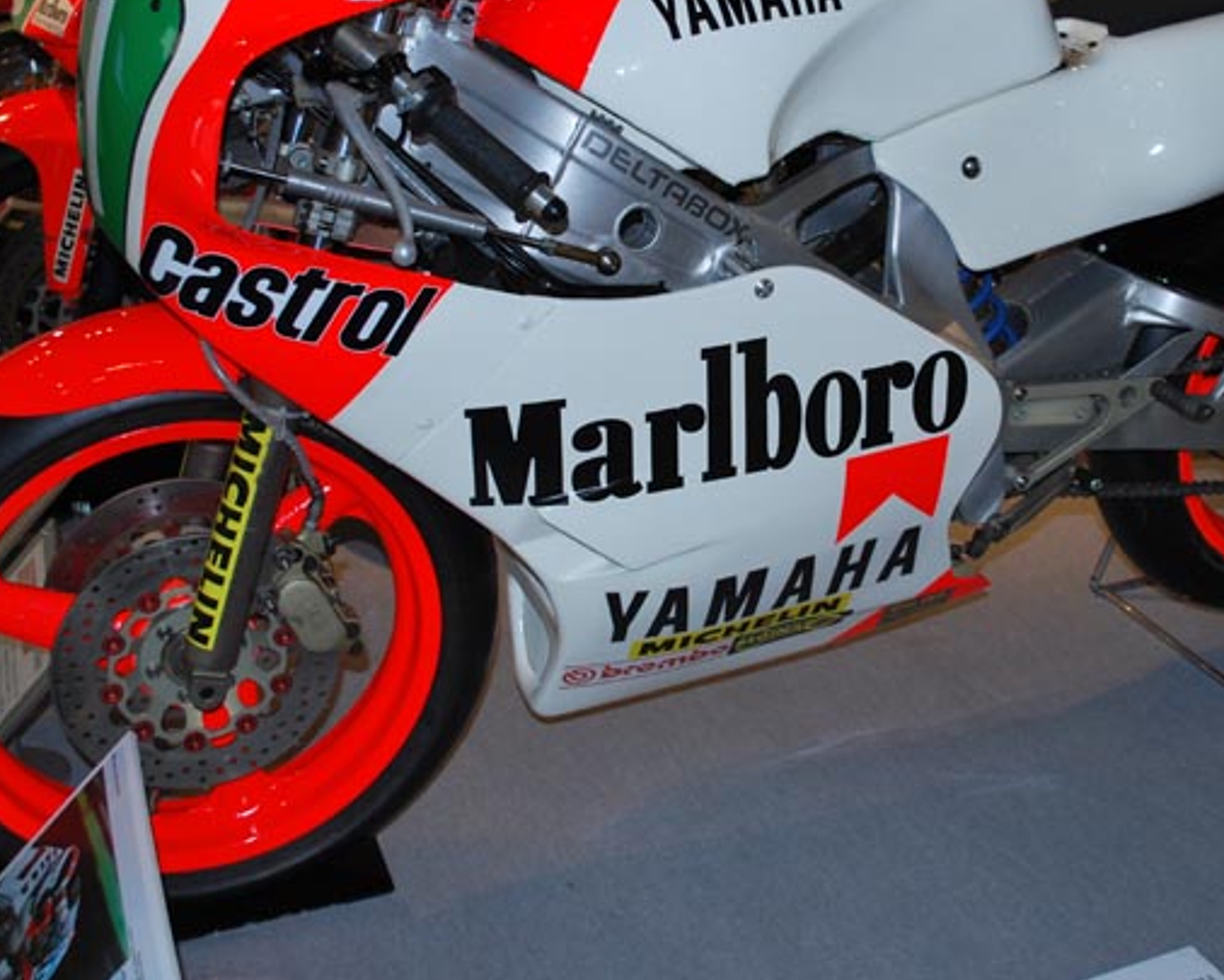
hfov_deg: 37.8
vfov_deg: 30.7
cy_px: 351
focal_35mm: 49
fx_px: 1775
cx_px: 760
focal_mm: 22
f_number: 4
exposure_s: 1/60
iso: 200
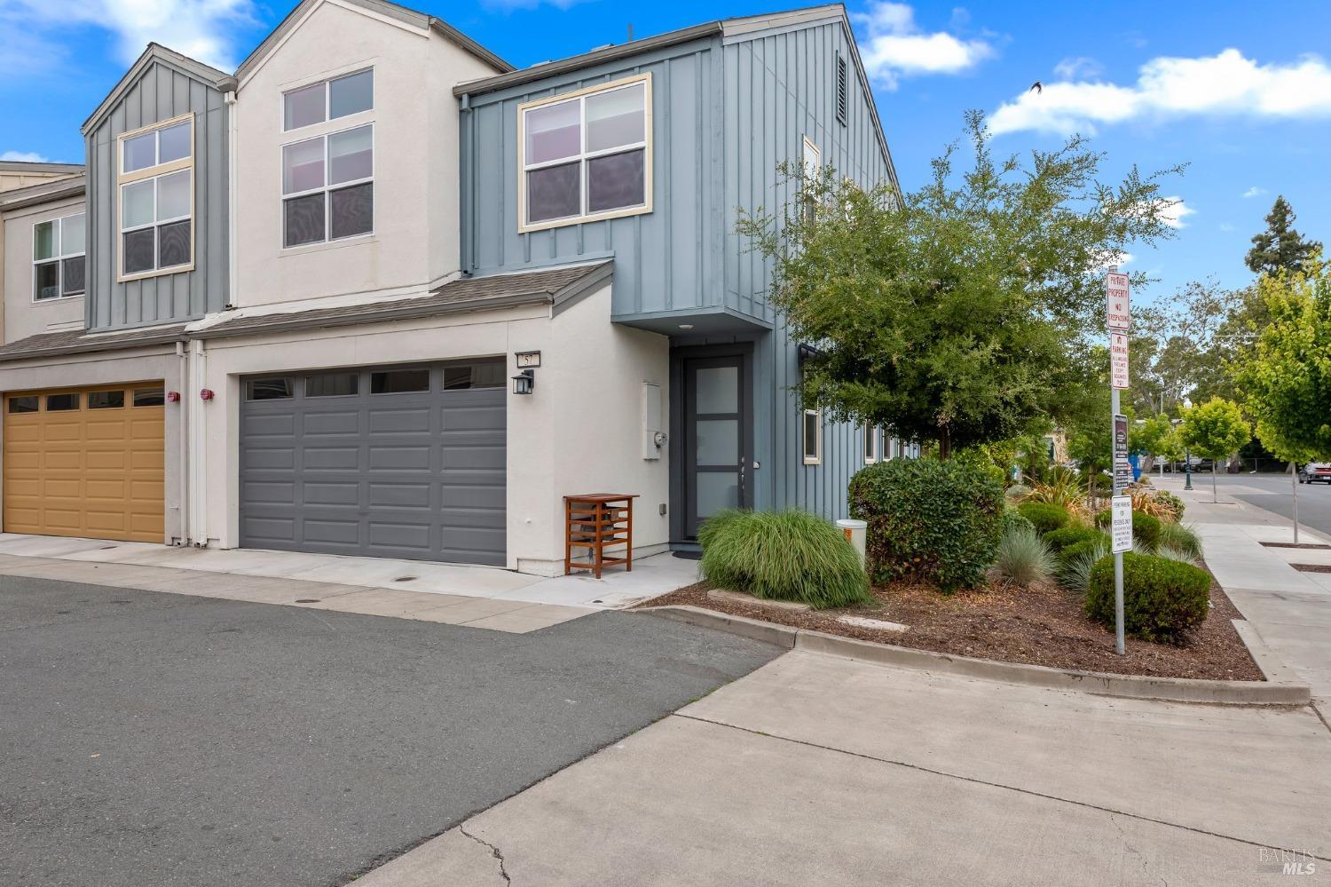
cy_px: 444
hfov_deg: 73.8
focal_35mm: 24
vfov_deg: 53.1
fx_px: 887
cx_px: 666
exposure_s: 1/60
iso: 800
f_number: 6.3
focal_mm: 24
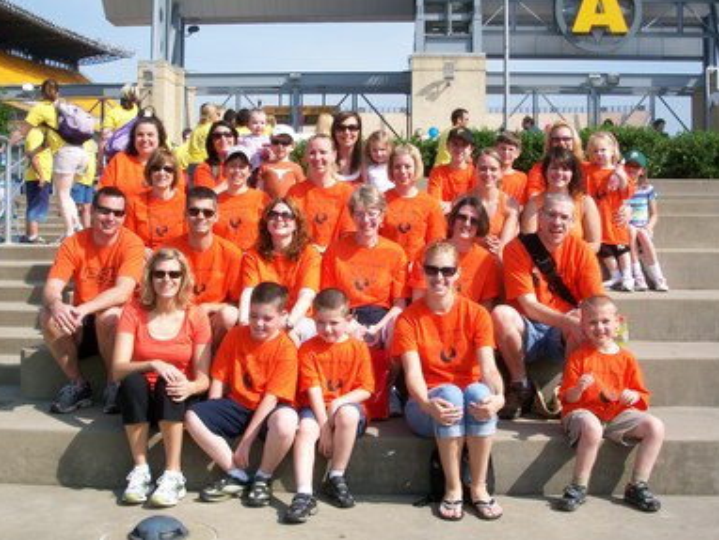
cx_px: 359
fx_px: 935
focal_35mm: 45
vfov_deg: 32.2
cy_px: 272
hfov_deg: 42.1
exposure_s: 1/250
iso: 80
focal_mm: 7.8
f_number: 6.3
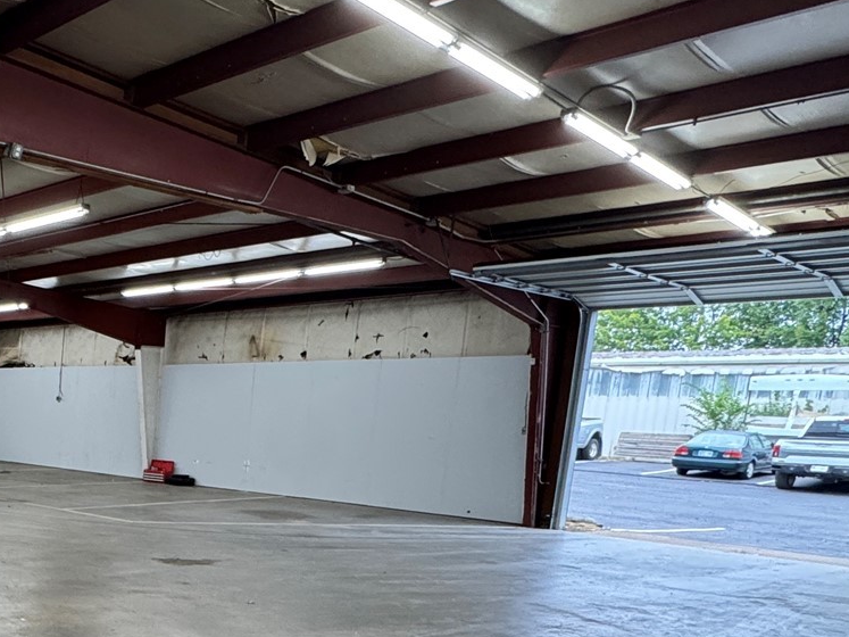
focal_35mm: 36
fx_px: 883
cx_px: -103
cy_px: 543
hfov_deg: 40.5
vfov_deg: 37.7
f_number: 2.2
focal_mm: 2.22
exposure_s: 1/120
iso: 200
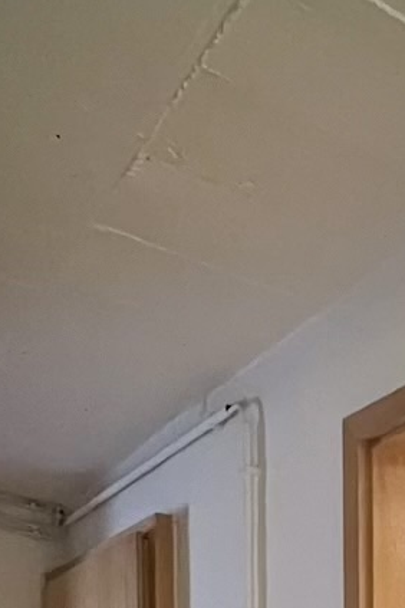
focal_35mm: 48
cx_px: 485
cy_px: 783
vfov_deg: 31.8
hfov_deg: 25.3
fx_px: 810
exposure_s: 1/25
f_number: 1.8
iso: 1600
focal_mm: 1.57
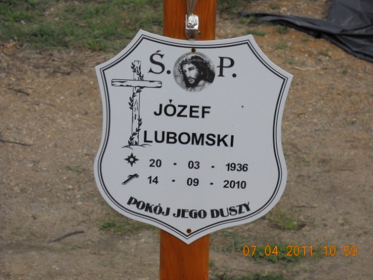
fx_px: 1562
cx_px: 186
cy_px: 140
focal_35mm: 145
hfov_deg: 13.6
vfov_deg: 10.2
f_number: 6.7
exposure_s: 1/384
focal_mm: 24.03
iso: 64
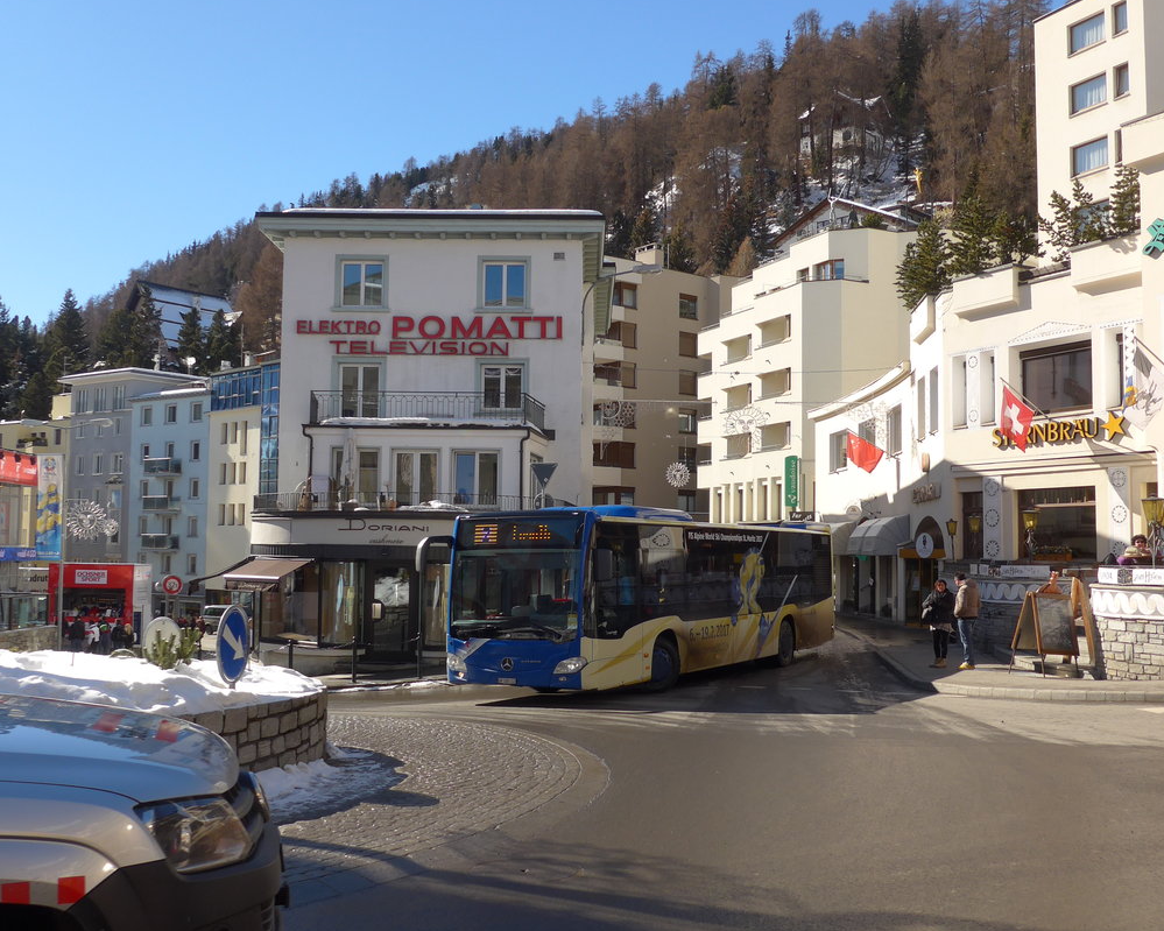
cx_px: 569
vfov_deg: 43.3
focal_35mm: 34
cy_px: 488
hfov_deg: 52.8
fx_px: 1171
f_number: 2.8
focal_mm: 6
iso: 80
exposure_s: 1/1300
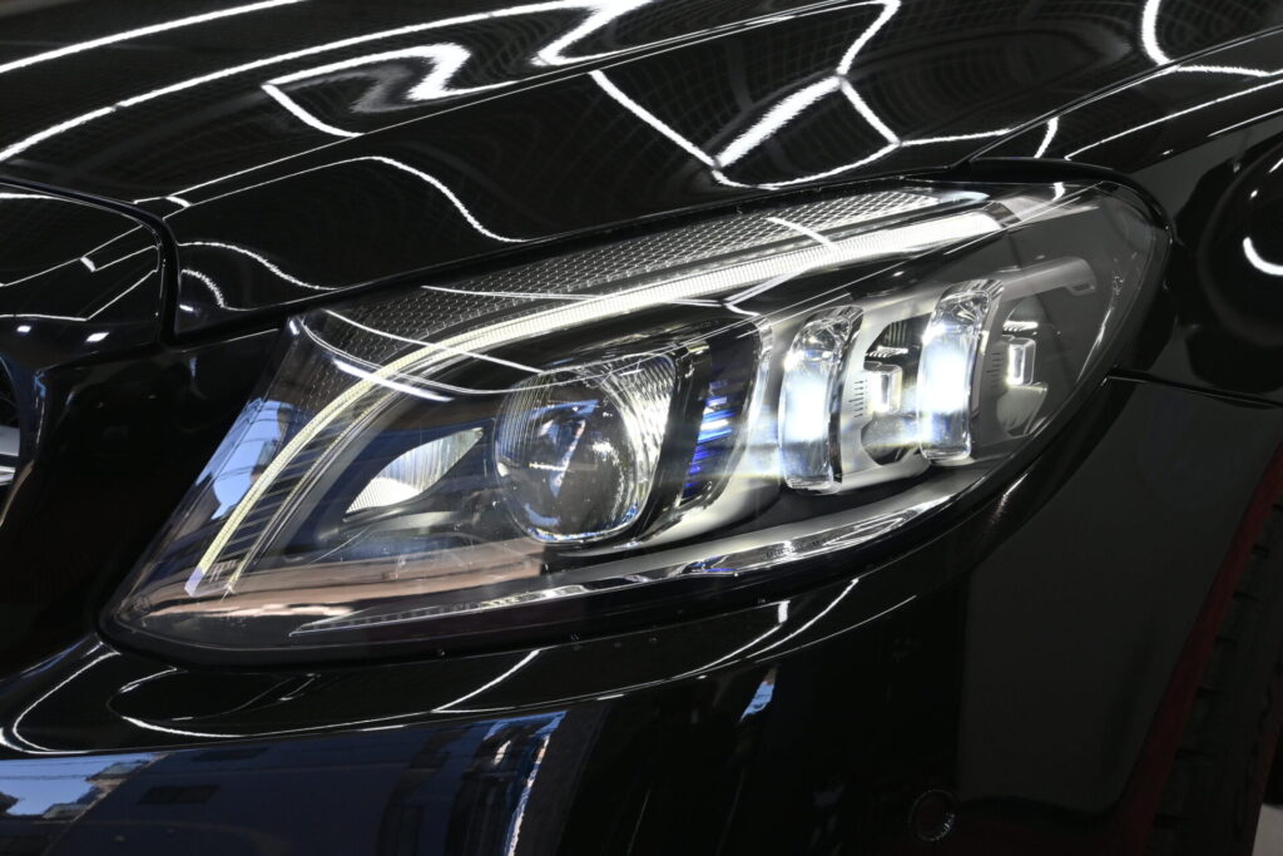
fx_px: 1764
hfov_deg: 40.0
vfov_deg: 27.3
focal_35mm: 50
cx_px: 642
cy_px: 428
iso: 400
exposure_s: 1/250
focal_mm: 33
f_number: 8
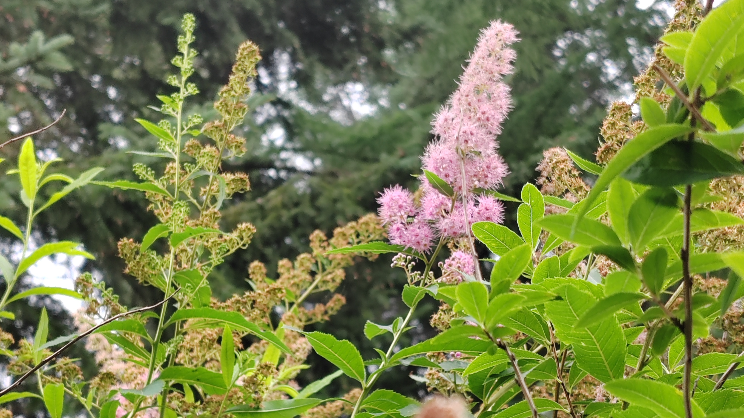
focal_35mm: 79
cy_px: 260
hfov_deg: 26.9
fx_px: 1558
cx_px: 373
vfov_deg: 15.3
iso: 320
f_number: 1.8
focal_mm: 6.14
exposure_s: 1/100
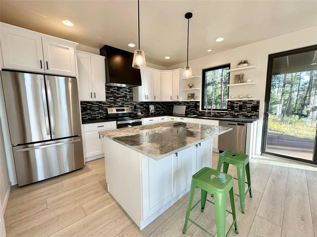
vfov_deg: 85.6
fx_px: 128
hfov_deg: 102.1
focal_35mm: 14
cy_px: 118
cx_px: 158
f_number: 2.2
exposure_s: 1/120
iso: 80
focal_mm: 2.22
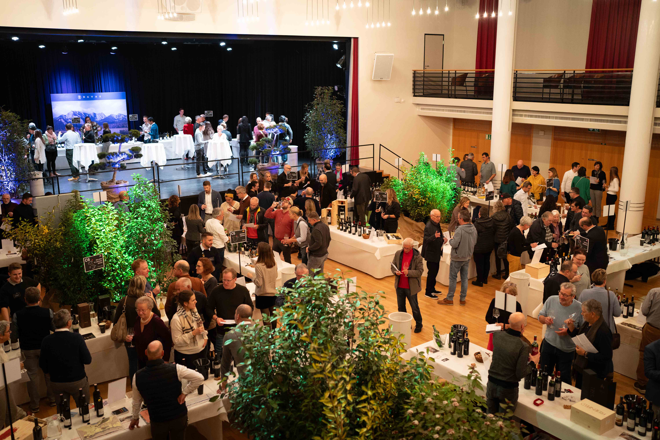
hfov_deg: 54.4
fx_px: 642
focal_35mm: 35
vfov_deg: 37.9
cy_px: 220
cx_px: 330
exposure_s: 1/160
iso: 1600
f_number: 2
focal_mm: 35
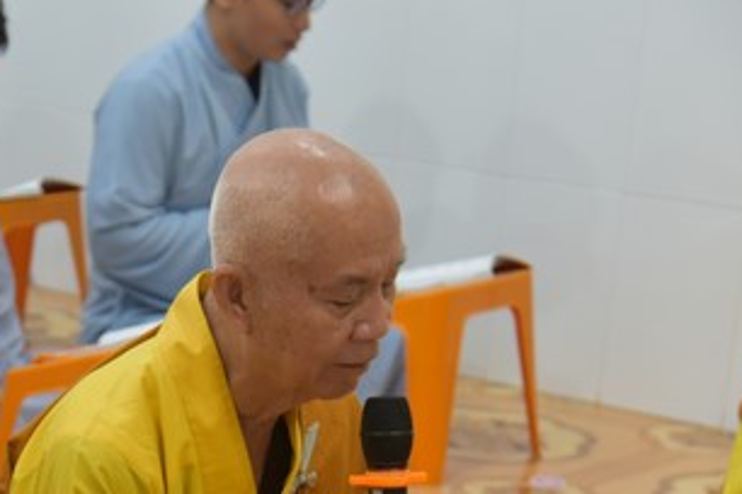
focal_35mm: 138
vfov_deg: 9.9
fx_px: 2844
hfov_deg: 14.7
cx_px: 73
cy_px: 477
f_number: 4
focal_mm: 65
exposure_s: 1/125
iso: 1400
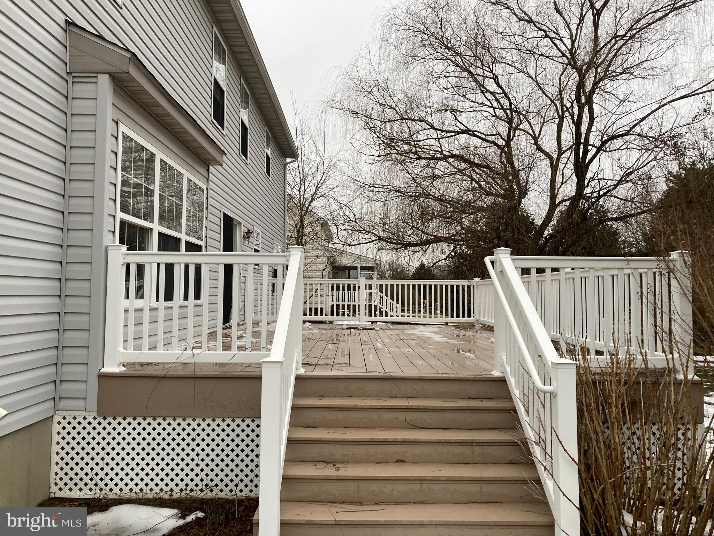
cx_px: 357
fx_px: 578
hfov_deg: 63.4
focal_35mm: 28
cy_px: 268
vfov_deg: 49.7
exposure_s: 1/121
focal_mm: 3.99
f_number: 1.8
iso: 64
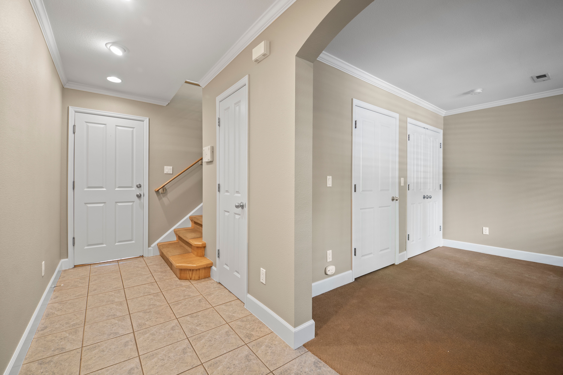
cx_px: 282
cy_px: 188
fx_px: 219
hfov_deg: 104.3
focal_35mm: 14
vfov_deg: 81.2
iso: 400
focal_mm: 14
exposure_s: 1/2.5
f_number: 6.3
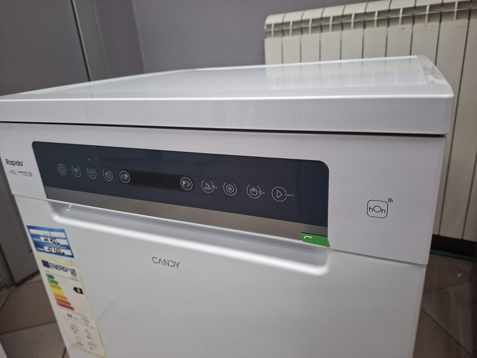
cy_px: 179
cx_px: 238
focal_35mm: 23
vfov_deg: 58.9
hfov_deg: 73.9
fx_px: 317
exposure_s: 1/60
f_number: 1.8
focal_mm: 5.54
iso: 250
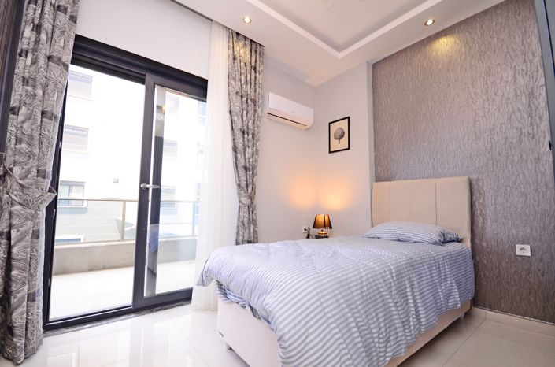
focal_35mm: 16
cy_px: 184
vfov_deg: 71.7
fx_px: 254
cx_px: 278
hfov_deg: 95.1
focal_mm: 11
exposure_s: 1/80
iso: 320
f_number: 5.6
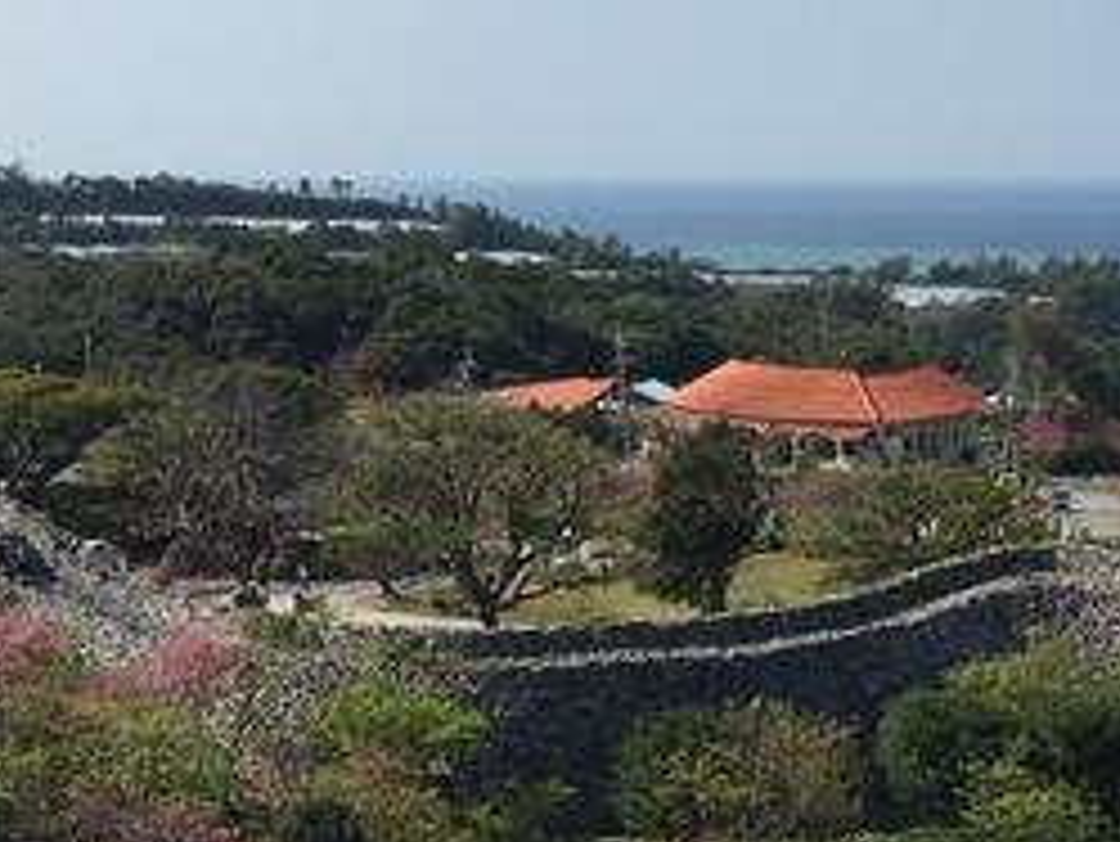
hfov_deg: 21.0
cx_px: 693
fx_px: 3010
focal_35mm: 93
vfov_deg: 15.9
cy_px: 549
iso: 32
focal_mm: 4.15
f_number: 2.2
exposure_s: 1/1883
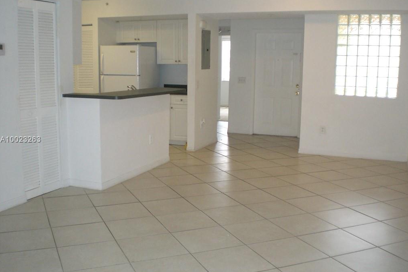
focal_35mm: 40
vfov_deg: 33.4
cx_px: 205
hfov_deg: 48.5
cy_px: 140
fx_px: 453
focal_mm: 6.3
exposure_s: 1/60
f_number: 3.1
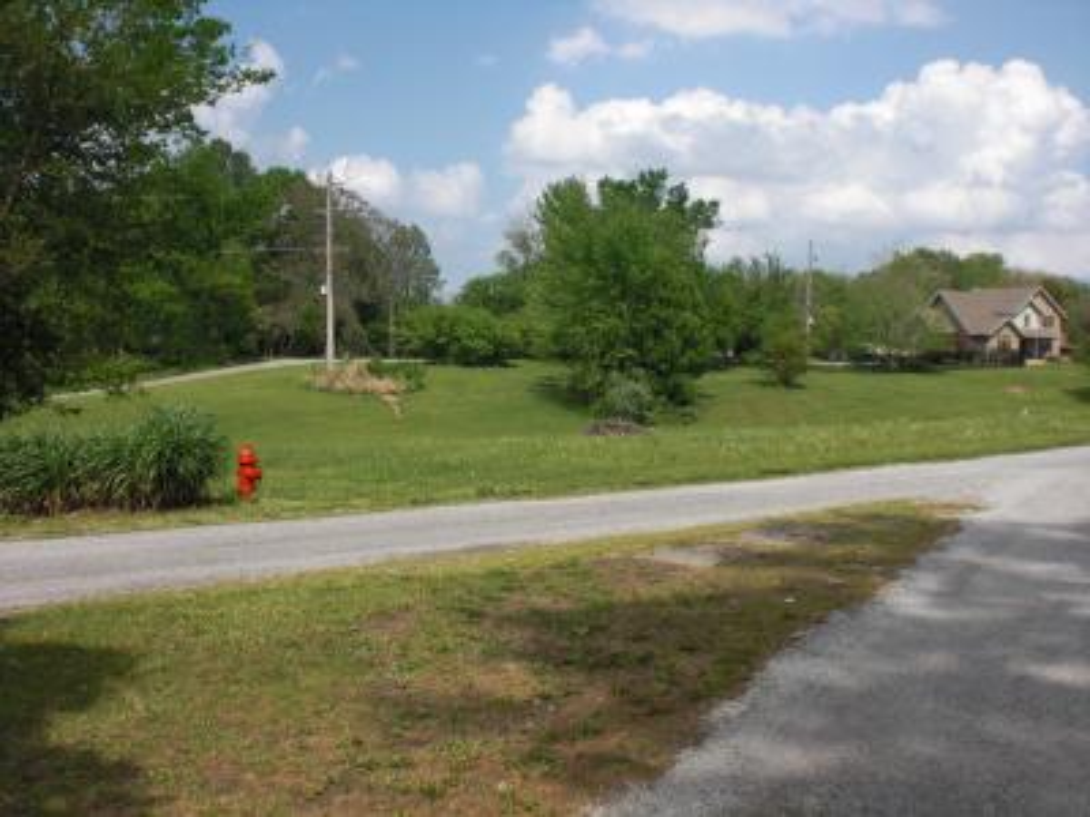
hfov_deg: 49.0
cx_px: 545
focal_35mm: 38
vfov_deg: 37.7
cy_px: 408
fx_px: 1197
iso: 64
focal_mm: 6.3
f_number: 5.6
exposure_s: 1/500
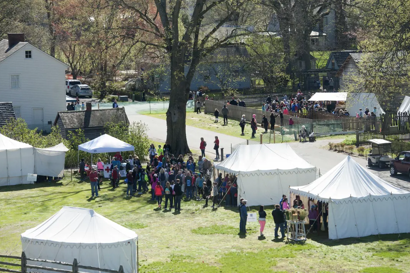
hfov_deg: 16.7
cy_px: 137
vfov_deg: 11.1
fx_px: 1401
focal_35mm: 123
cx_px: 204
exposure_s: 1/2000
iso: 500
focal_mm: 122
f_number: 5.6
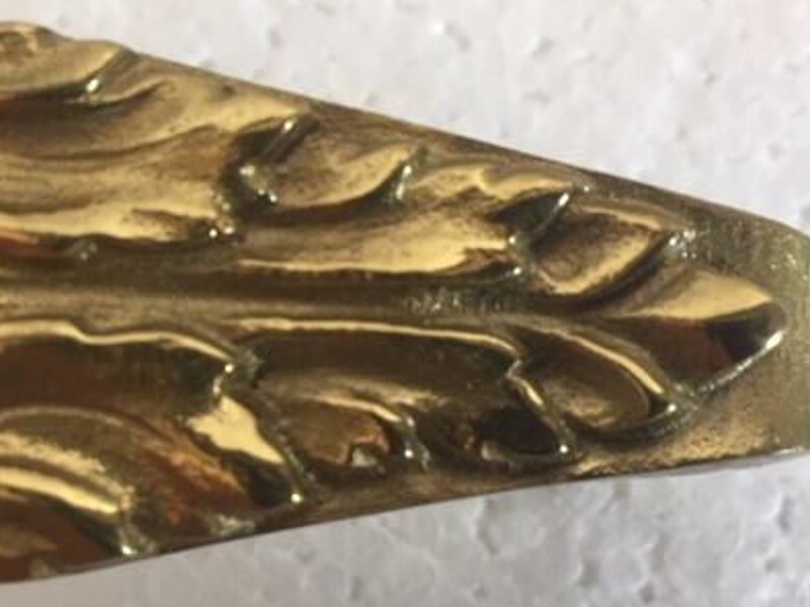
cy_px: 314
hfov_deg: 39.5
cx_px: 221
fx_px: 1099
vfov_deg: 30.9
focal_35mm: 47
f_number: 2.2
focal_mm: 4.15
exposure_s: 1/33
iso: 160
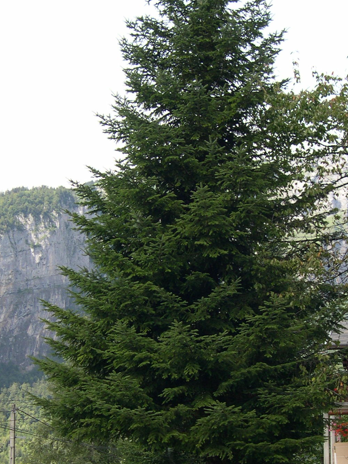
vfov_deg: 34.9
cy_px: 232
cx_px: 181
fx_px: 737
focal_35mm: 55
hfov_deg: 26.6
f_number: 2.8
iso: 100
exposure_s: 1/448
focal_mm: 8
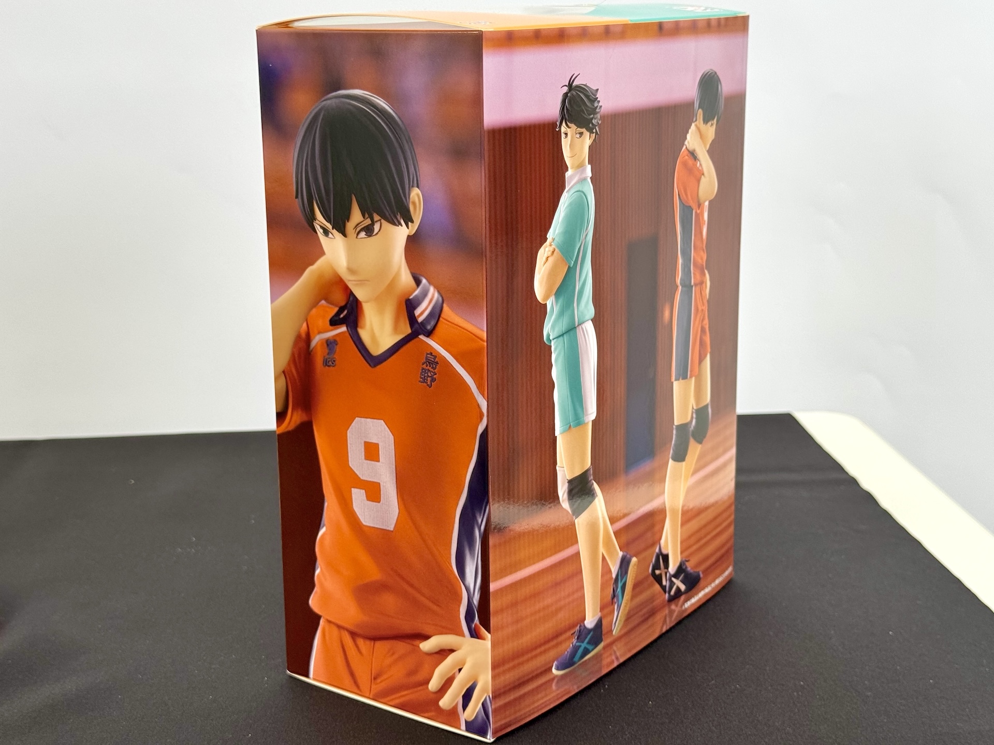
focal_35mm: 48
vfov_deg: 30.3
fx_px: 1378
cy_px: 372
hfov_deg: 39.7
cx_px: 497
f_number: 1.78
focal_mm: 6.76
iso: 50
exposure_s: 1/100
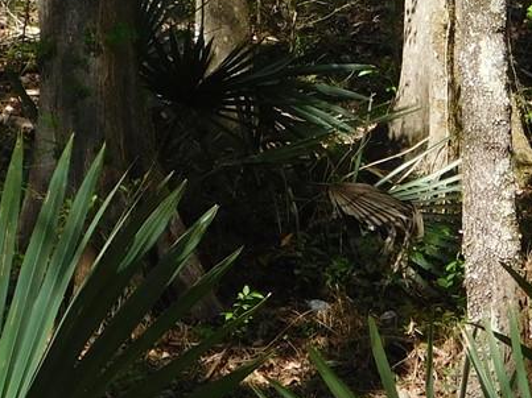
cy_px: -115
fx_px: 4886
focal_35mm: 318
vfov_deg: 4.7
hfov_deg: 6.2
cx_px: 528
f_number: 4.4
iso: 125
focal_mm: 14.2
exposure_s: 1/320
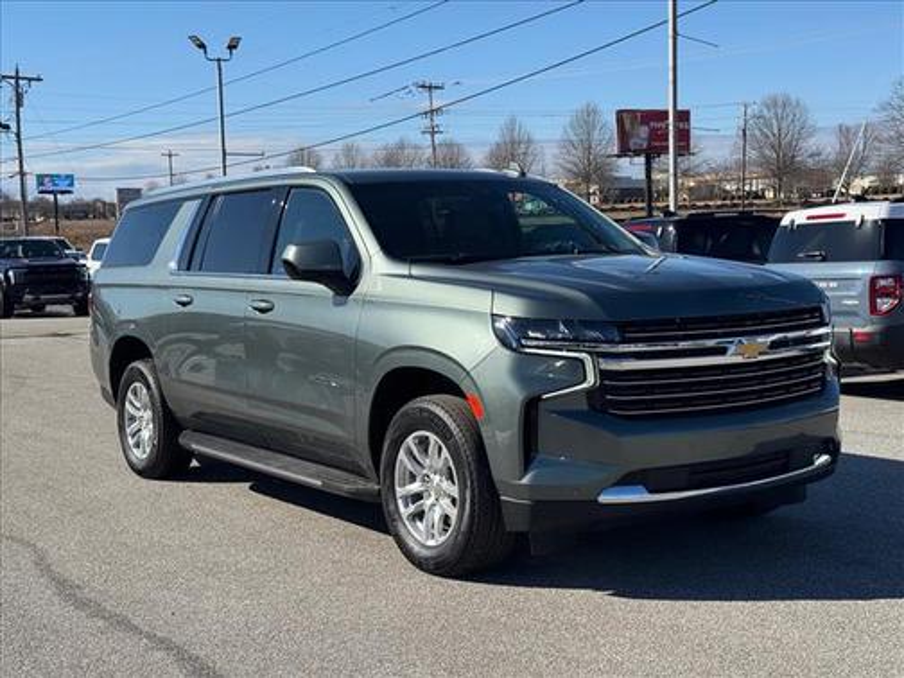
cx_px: 452
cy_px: 339
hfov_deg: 39.7
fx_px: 1254
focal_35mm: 48
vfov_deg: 30.3
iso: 64
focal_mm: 6.76
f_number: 1.78
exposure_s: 1/4975
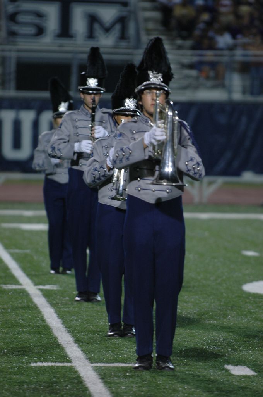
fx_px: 3296
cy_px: 198
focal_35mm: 300
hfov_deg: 4.6
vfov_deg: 6.9
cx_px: 132
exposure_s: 1/60
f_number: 2.8
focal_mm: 200
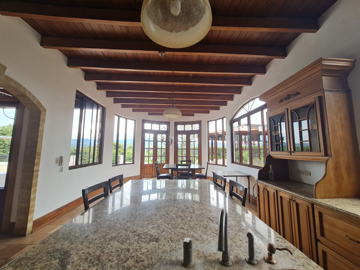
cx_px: 180
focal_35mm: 13
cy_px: 135
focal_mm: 2.2
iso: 64
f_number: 2.2
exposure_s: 1/60
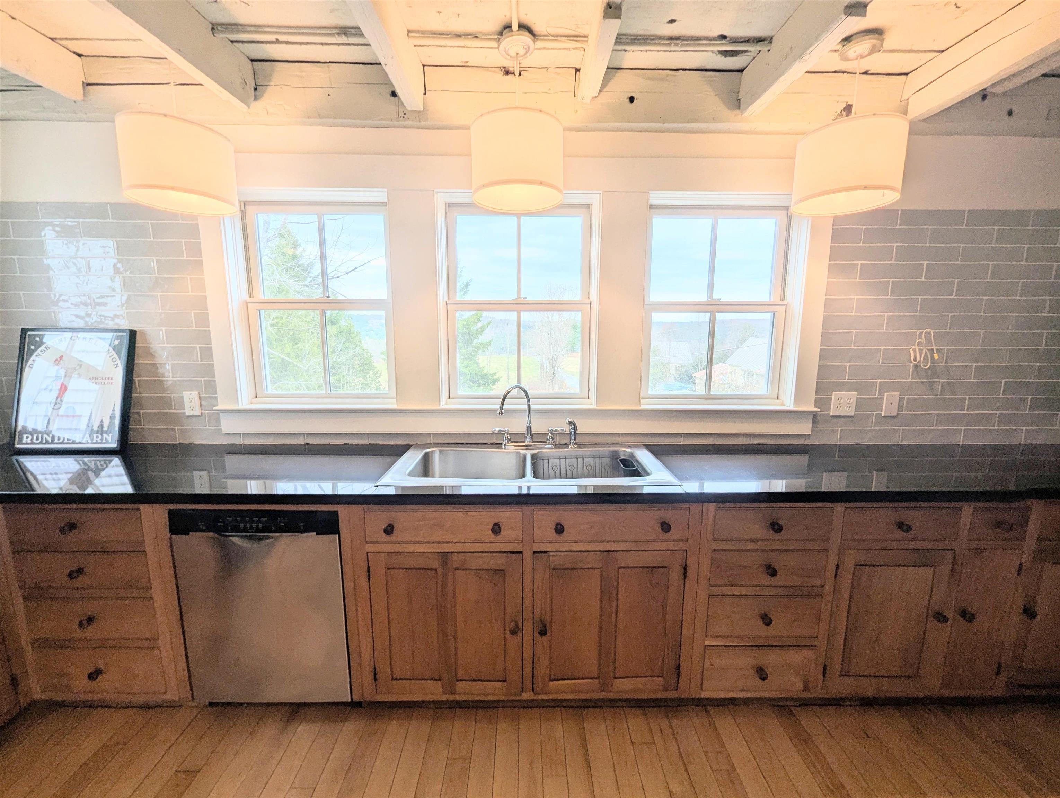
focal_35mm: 13
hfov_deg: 106.1
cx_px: 530
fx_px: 399
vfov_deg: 90.1
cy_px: 399
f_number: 2.2
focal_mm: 1.95
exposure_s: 1/120
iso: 58
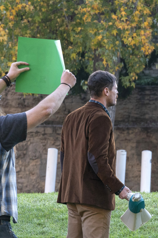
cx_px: 233
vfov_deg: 4.7
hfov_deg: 3.1
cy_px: 137
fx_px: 2890
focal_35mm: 439
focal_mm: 200
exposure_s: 1/200
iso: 3200
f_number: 10
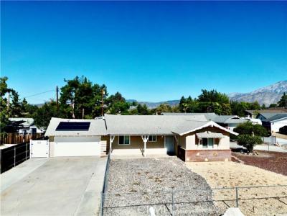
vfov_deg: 56.8
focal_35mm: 24
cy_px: 108
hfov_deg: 71.6
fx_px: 199
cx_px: 144
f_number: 1.7
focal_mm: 6.72
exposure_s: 1/4000
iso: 130
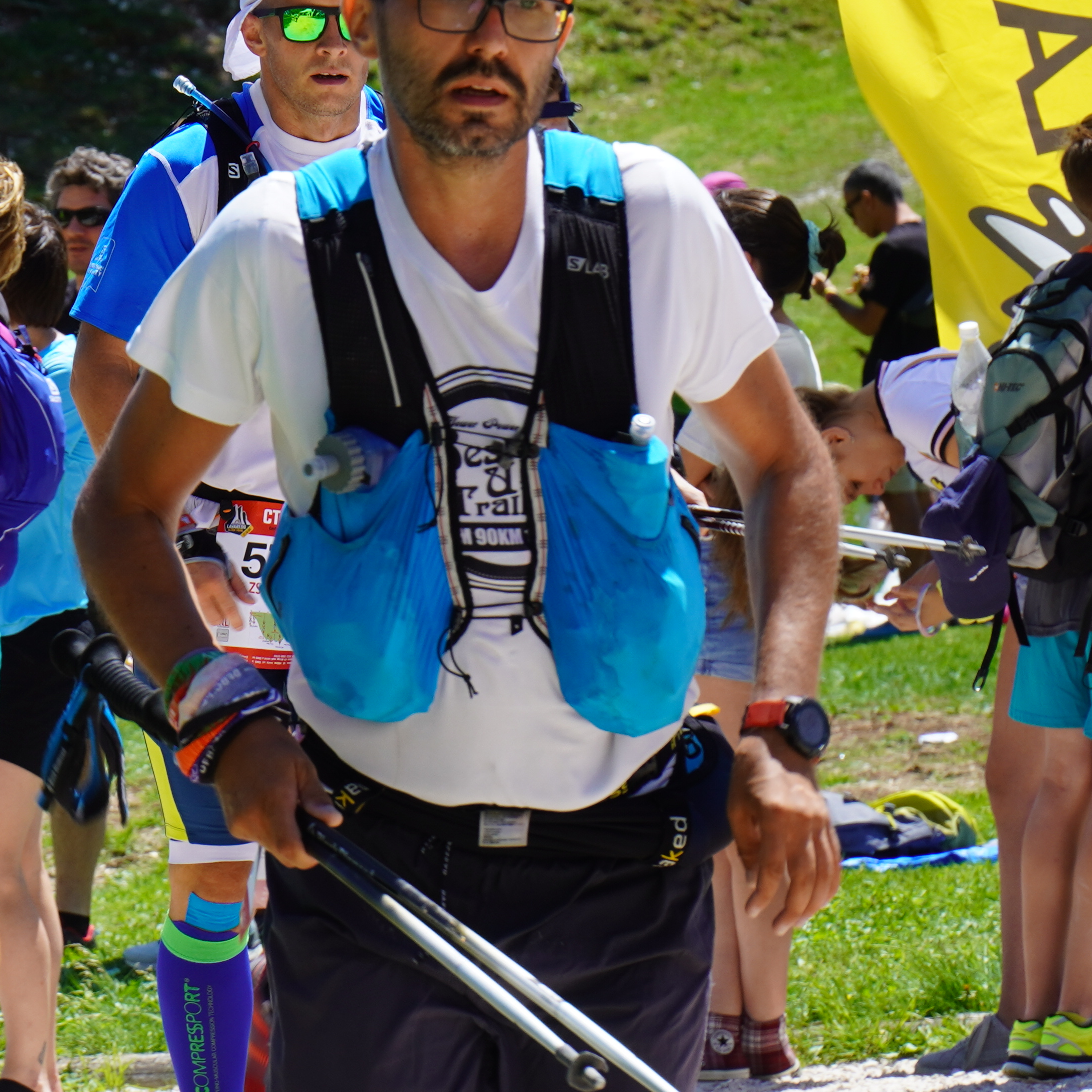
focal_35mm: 284
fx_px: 10142
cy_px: 412
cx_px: -98
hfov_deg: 6.1
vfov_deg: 6.2
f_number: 7.1
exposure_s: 1/200
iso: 100
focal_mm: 81
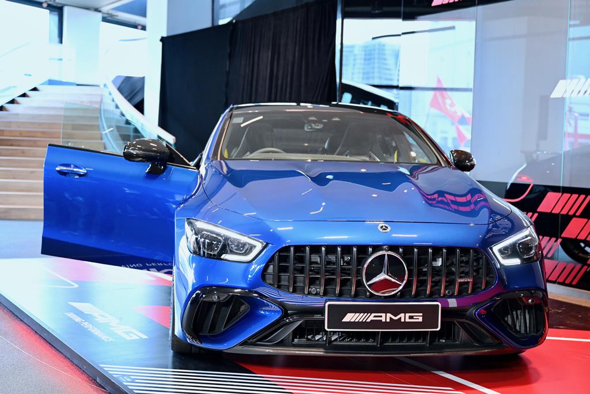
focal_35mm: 49
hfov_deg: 40.3
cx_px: 295
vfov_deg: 27.5
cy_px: 197
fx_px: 803
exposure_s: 1/200
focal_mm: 49
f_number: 3.2
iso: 1600
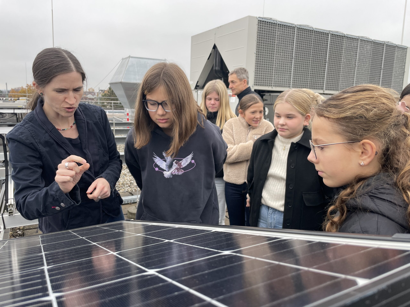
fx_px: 308
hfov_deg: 67.3
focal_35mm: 26
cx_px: 205
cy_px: 154
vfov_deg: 53.1
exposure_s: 1/290
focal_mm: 4.2
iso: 32
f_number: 1.6
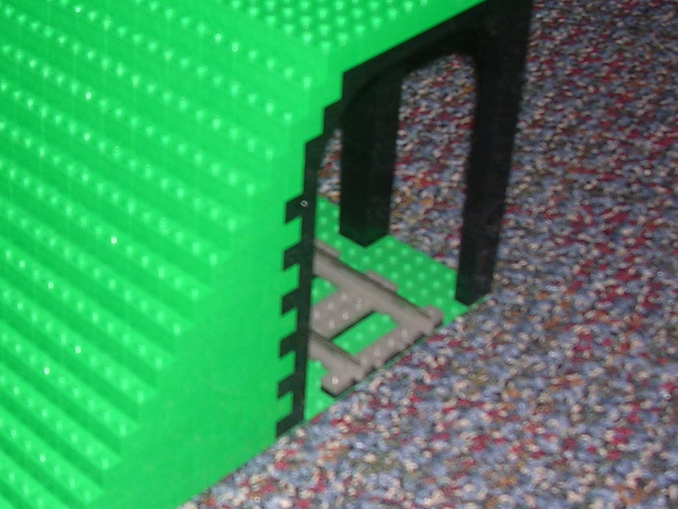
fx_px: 1430
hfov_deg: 25.8
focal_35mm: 73
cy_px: 242
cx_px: 63
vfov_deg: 20.2
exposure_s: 1/60.1
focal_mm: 5.8
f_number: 2.8
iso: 100
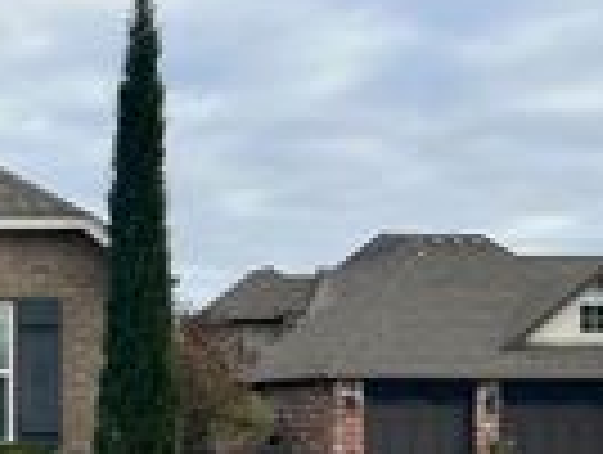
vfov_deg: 15.1
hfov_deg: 17.3
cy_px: 420
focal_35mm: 97
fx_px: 1693
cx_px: -400
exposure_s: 1/1575
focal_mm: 5.7
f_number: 1.5
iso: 50
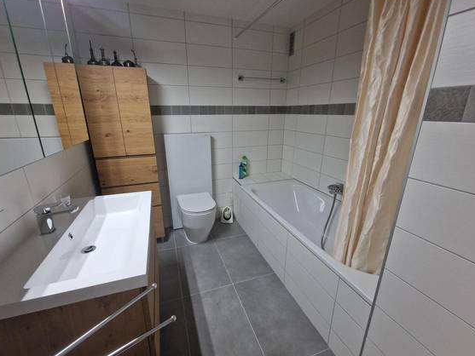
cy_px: 180
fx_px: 192
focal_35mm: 14
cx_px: 235
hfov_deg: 102.0
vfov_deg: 85.7
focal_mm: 2.2
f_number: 2.2
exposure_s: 1/60
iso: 250
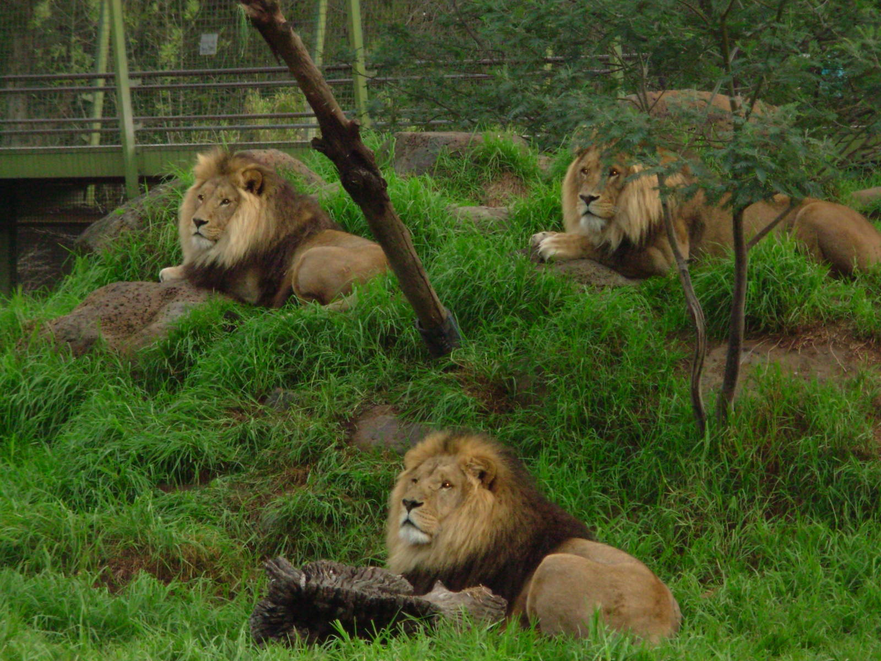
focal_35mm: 180
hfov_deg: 11.0
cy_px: 330
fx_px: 4581
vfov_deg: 8.2
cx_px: 440
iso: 200
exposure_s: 1/395
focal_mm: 29.8
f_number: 5
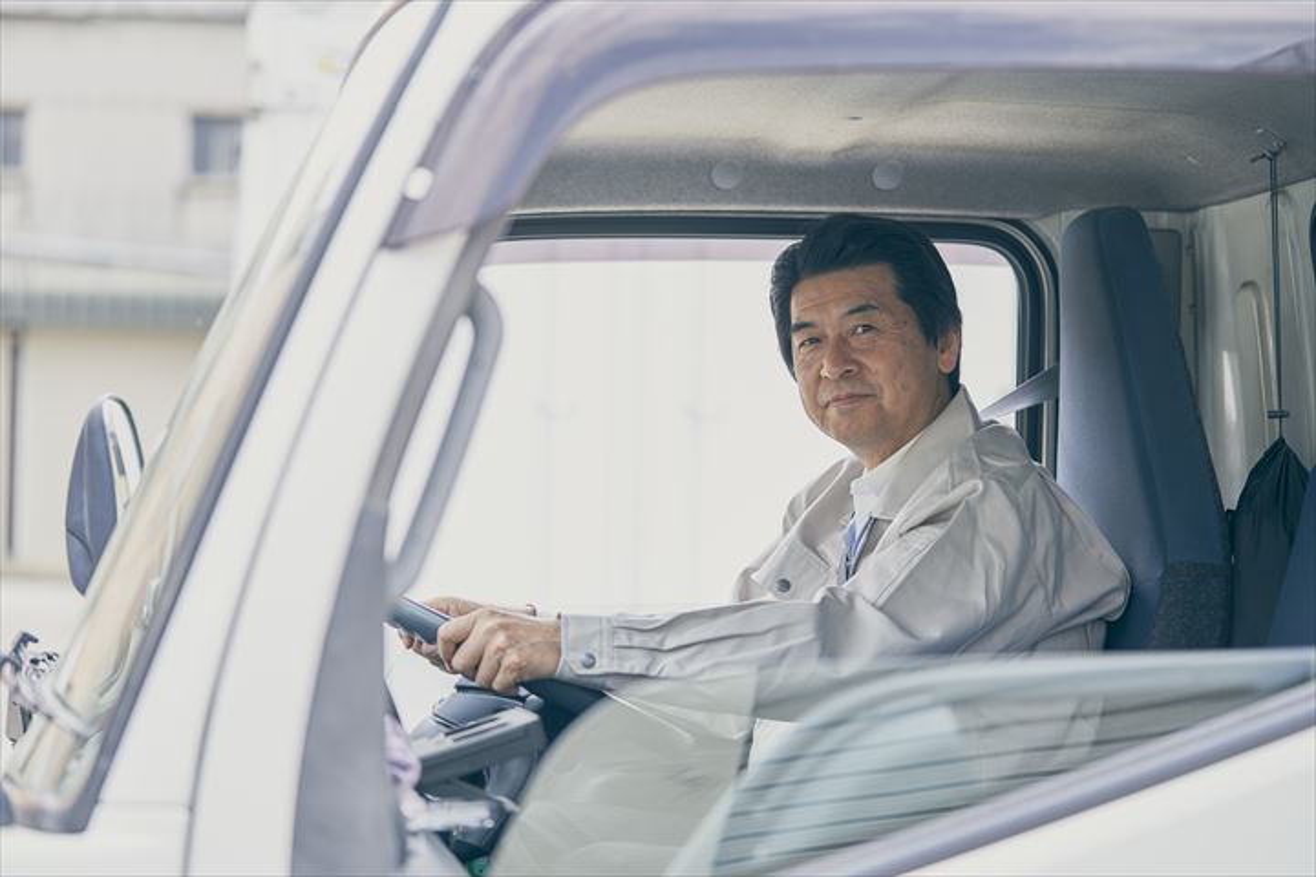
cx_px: 658
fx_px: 2997
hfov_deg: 24.8
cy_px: 438
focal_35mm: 82
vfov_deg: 16.7
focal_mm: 82
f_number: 2.8
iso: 100
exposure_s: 1/200
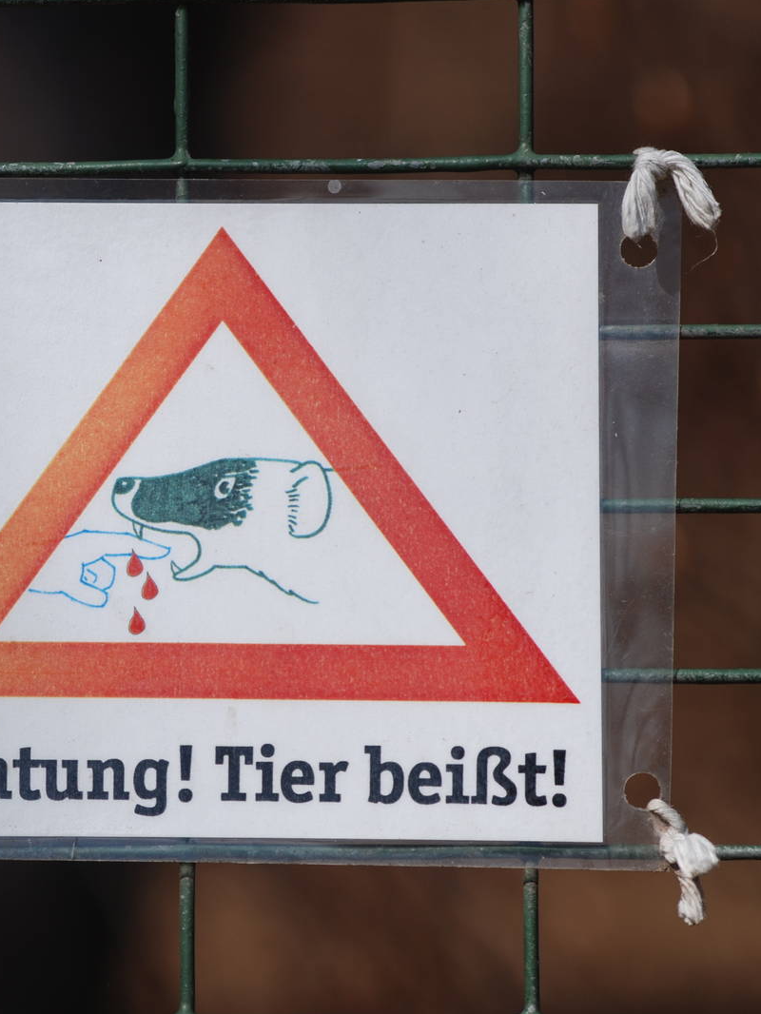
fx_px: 7618
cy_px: 507
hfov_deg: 5.7
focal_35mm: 260
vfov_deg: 7.6
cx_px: 170
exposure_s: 1/500
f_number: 6.3
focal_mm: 120
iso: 100
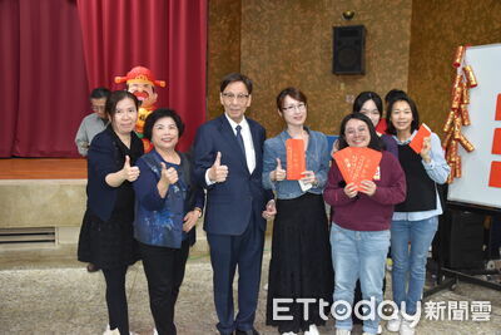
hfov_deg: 57.2
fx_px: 459
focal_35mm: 33
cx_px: 250
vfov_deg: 40.0
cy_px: 168
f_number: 3.2
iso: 800
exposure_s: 1/60
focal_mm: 22
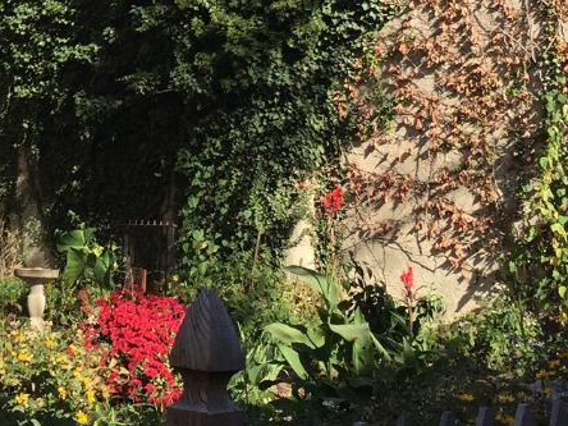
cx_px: 23
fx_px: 1542
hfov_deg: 20.3
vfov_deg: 15.4
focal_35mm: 94
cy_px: -4
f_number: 2.2
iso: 32
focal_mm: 4.15
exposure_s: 1/842
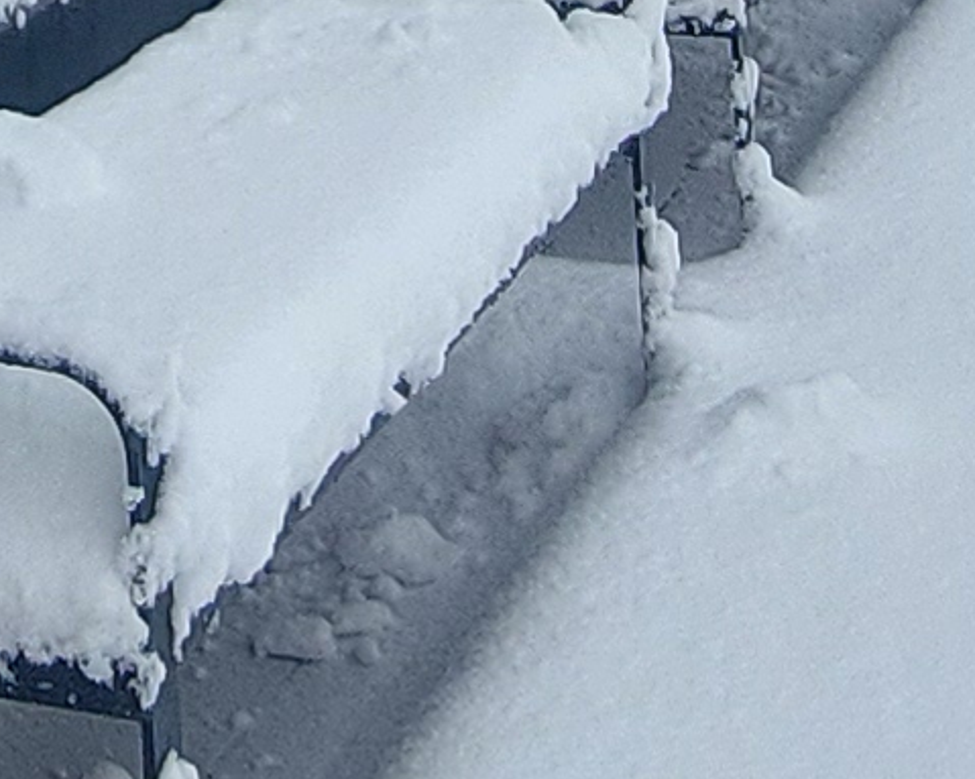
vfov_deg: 12.8
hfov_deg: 17.3
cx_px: -195
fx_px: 3058
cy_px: -740
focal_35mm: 106
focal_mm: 1.74
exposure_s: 1/998
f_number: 2.2
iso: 50
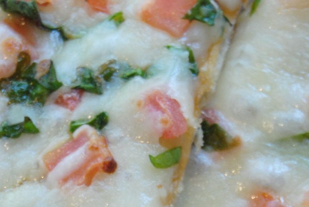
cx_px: 148
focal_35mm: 295
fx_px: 2536
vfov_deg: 4.7
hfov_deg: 7.0
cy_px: 151
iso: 400
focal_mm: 48
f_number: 5.3
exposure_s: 1/100
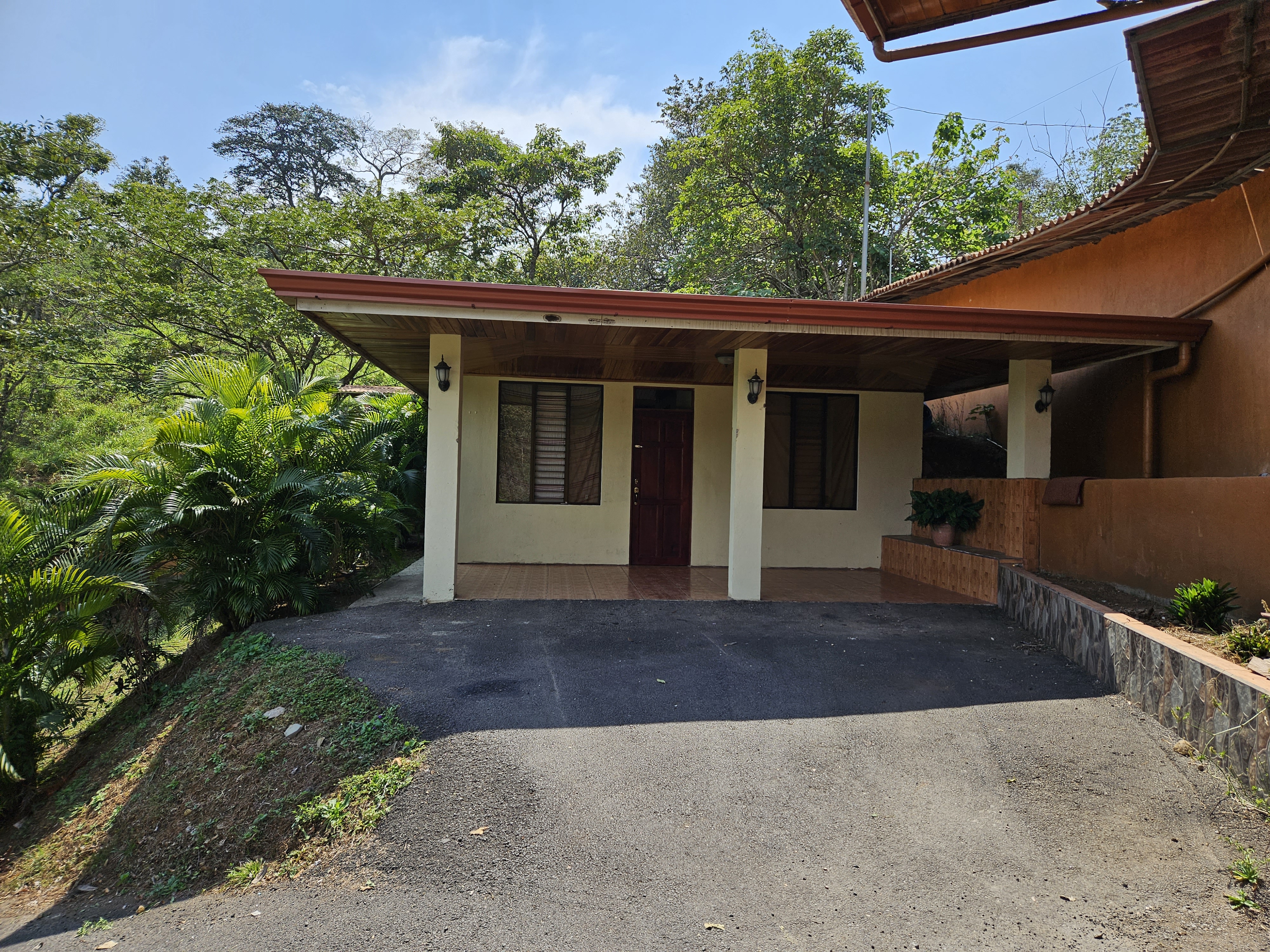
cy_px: 476
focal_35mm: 23
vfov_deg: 58.9
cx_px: 635
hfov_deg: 73.9
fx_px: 844
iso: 25
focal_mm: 5.4
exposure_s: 1/1457
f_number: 1.8
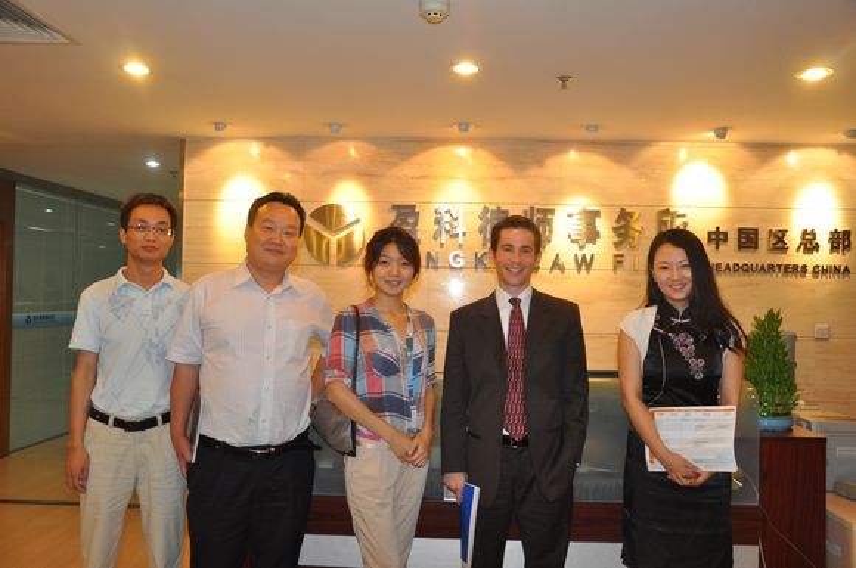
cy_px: 284
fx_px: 748
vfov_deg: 41.6
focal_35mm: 32
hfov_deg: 59.6
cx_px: 428
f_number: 3.8
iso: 800
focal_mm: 21
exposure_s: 1/60
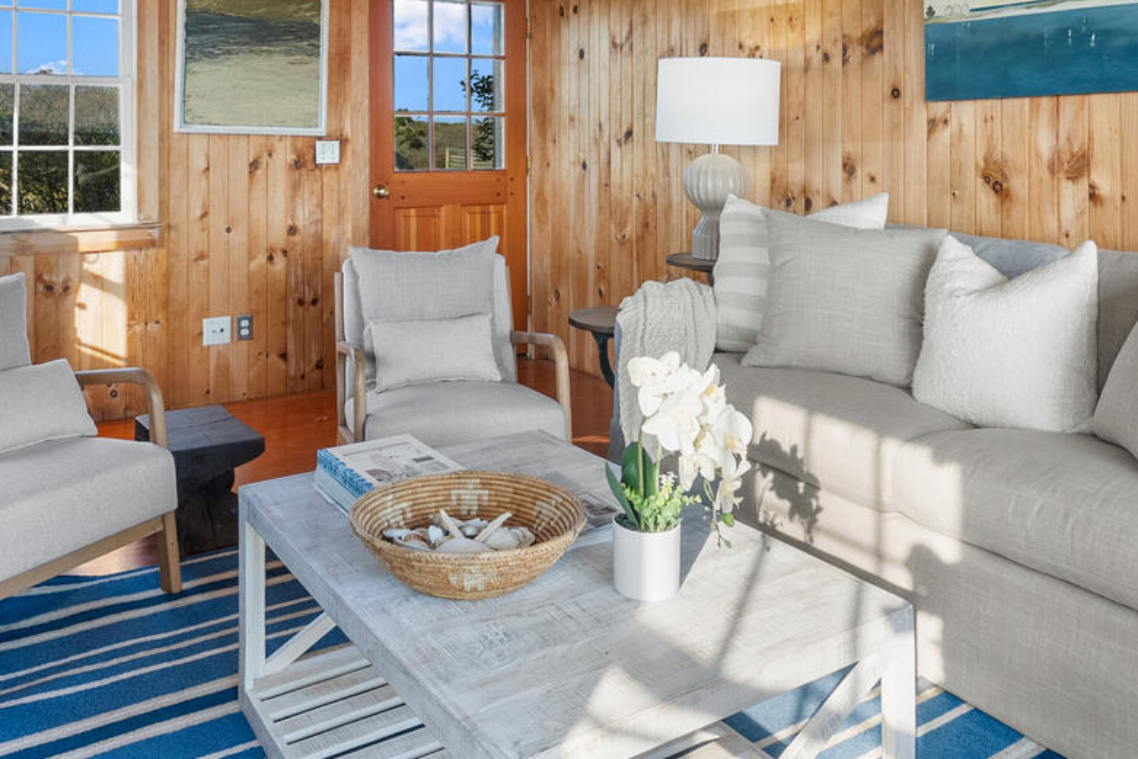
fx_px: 917
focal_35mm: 29
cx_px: 515
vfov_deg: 42.0
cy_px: 103
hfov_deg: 63.5
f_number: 8
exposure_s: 1/15
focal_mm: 14
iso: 320
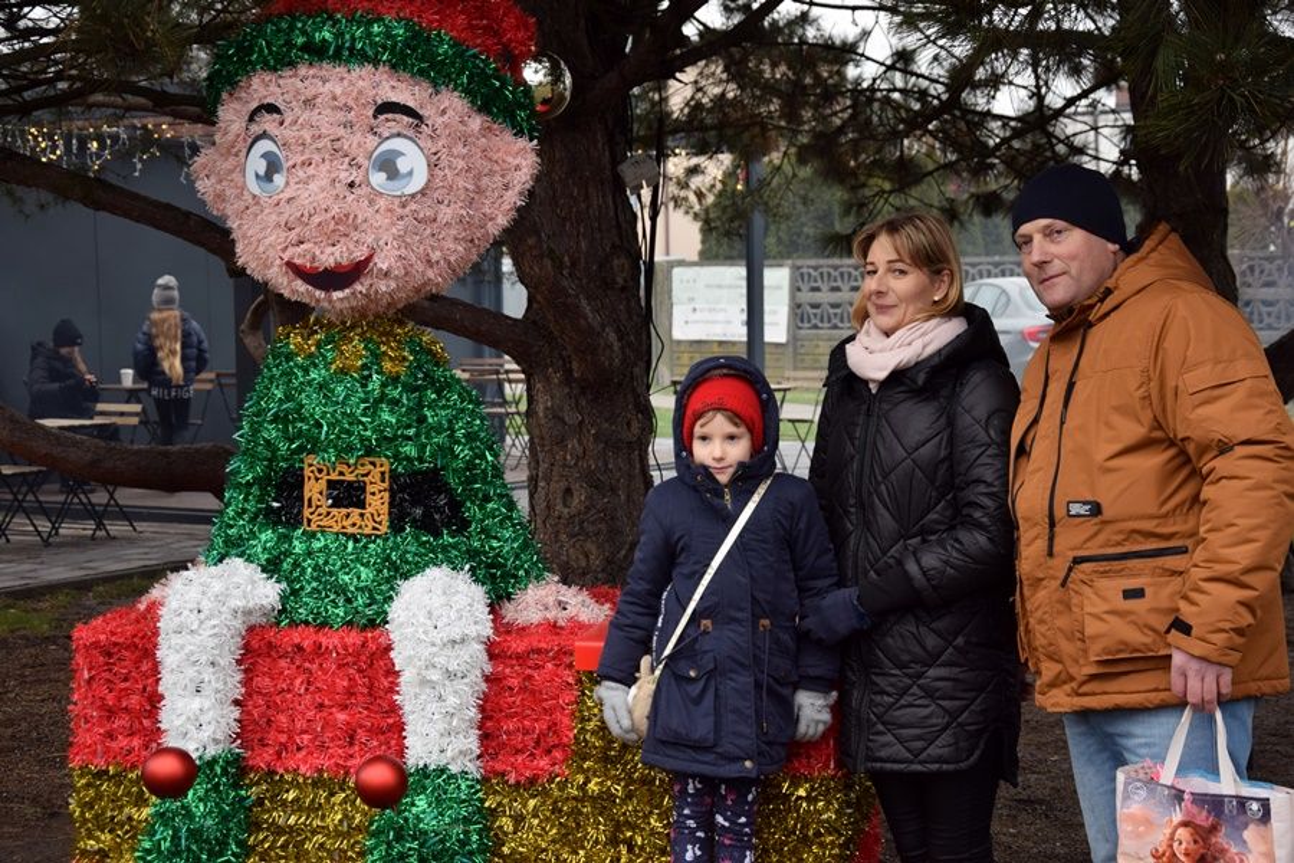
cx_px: 647
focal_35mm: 68
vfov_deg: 20.2
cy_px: 432
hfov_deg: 29.9
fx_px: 2426
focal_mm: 45
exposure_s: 1/80
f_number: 4.8
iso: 250
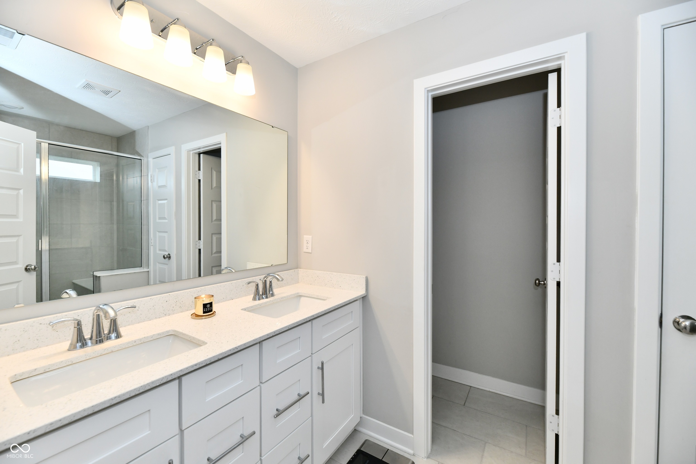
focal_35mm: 14
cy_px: 232
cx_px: 348
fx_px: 271
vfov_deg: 81.2
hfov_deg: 104.3
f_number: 6.3
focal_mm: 14
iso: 640
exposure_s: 1/125
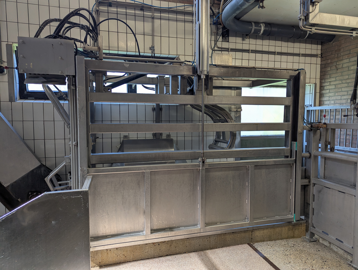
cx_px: 179
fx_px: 249
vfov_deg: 56.9
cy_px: 135
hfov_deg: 71.5
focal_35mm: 24
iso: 52
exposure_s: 1/100
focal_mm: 6.81
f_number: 1.85
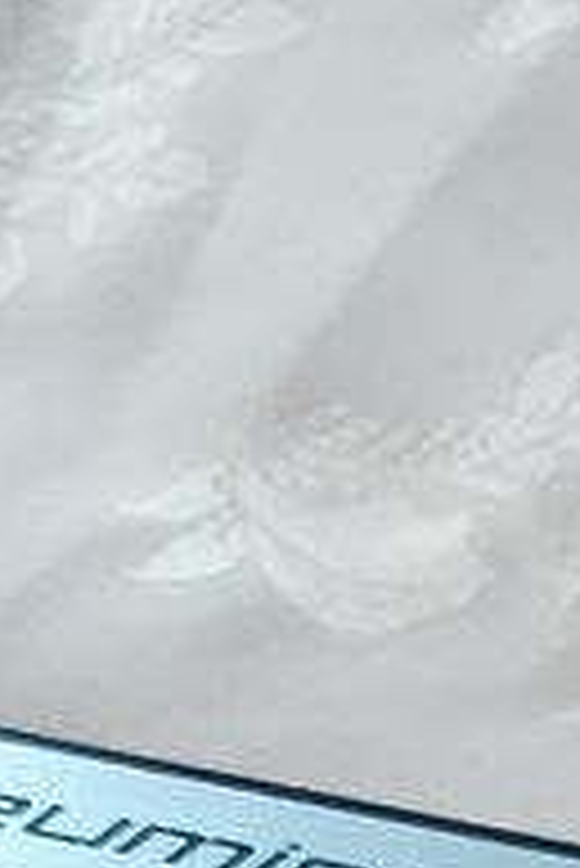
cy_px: 2235
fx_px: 3377
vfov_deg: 11.5
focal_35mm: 140
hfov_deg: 9.4
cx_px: 994
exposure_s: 1/25
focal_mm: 3.92
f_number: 1.7
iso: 400
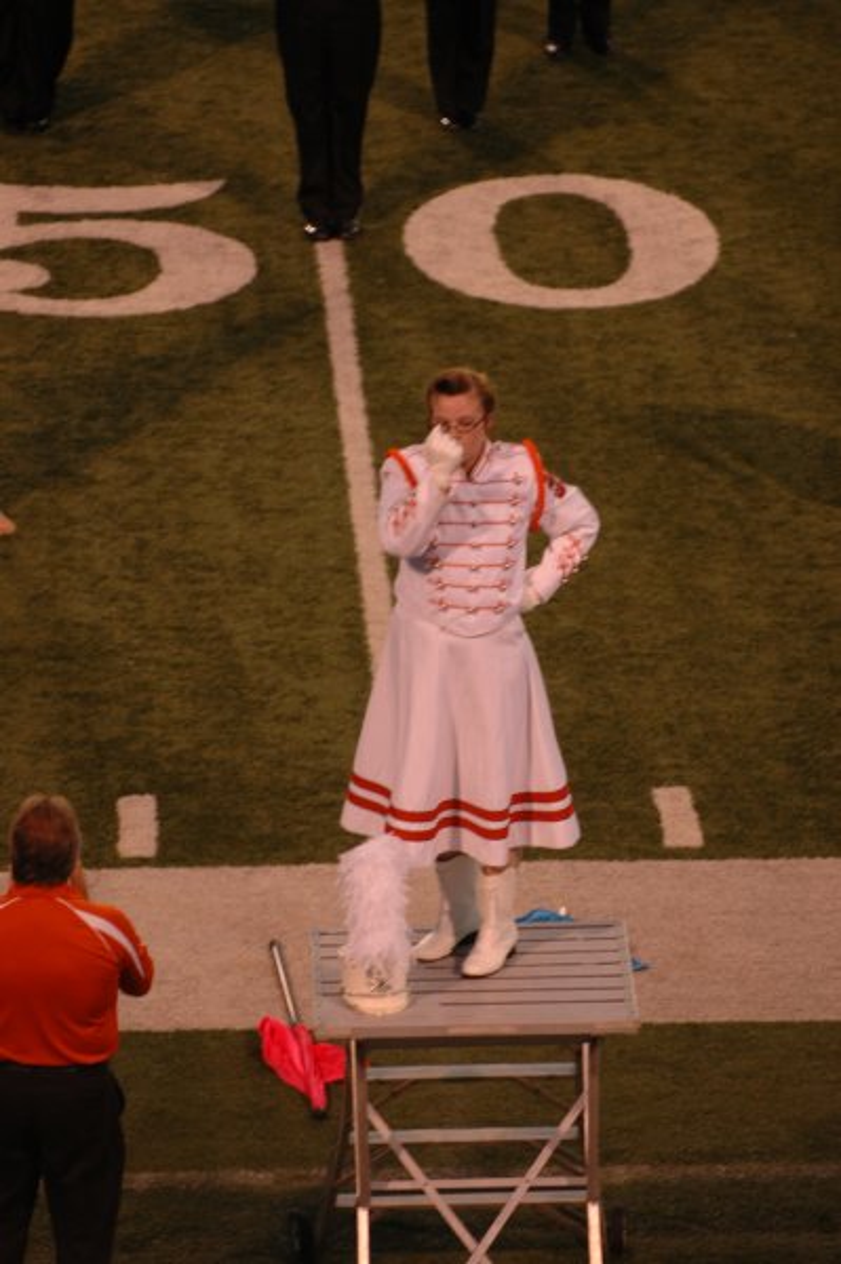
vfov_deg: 6.9
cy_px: 632
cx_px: 420
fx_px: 10530
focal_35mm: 300
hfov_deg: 4.6
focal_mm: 200
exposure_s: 1/60
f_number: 2.8
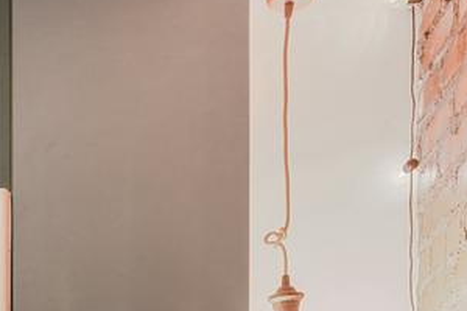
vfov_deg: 12.3
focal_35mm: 98
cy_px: 625
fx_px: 1276
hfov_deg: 17.5
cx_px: -325
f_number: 8
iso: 200
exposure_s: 1/2
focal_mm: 20.5
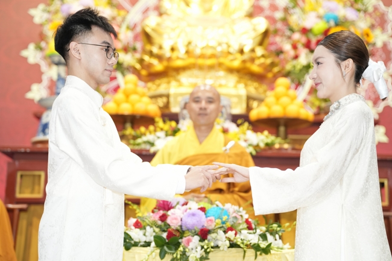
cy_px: 130
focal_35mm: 82
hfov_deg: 24.8
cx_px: 196
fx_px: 893
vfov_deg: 16.6
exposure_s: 1/250
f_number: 2.8
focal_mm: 82
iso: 2000
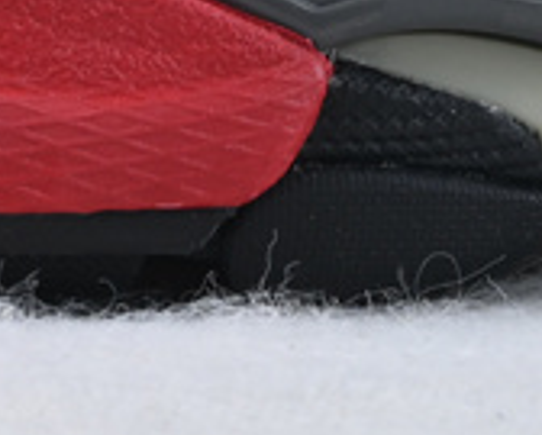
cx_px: 852
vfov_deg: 5.2
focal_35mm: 291
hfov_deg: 6.5
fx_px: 4682
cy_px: -519
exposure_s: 1/13
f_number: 10
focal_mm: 29
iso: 100
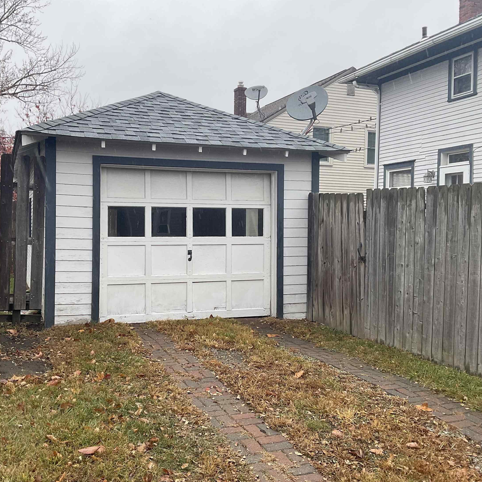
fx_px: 567
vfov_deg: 46.0
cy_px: 236
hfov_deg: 46.0
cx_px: 213
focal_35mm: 36
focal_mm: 3
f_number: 1.8
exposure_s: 1/422
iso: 16
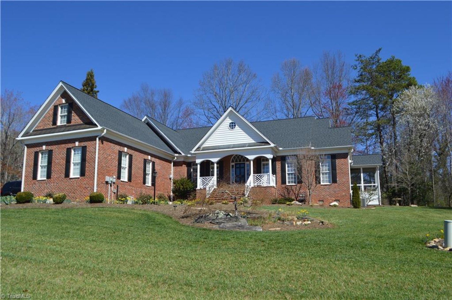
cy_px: 150
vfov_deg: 47.8
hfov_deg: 67.4
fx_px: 339
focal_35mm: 27
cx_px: 226
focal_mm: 18
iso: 100
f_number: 8
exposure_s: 1/250
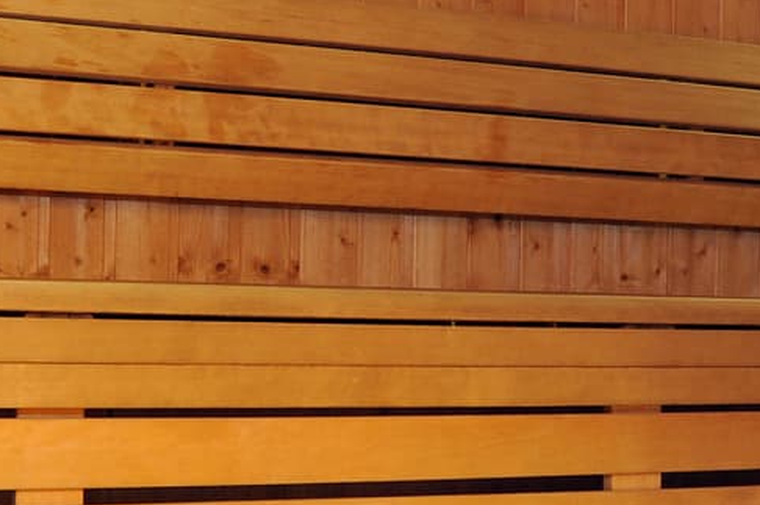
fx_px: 1476
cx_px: 253
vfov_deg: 19.4
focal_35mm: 70
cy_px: 312
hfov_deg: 28.7
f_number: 8
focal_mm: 17
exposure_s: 2.5
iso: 800
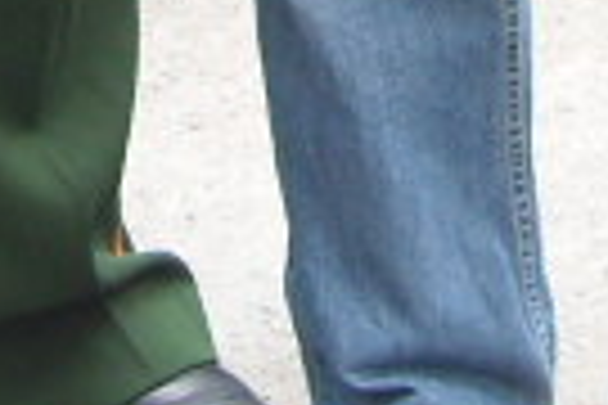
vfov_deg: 4.6
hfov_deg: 7.5
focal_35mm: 276
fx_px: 4661
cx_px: 270
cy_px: -1184
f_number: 2.8
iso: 77
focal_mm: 5.7
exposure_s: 1/60
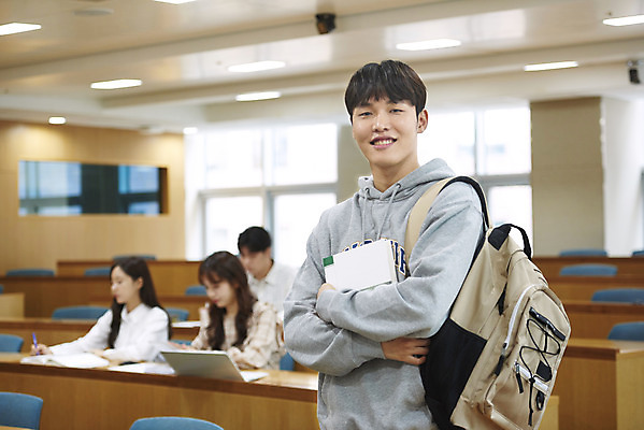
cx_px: 322
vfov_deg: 19.5
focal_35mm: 70
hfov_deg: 28.8
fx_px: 1253
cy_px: 215
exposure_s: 1/200
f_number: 2.8
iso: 1000
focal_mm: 70
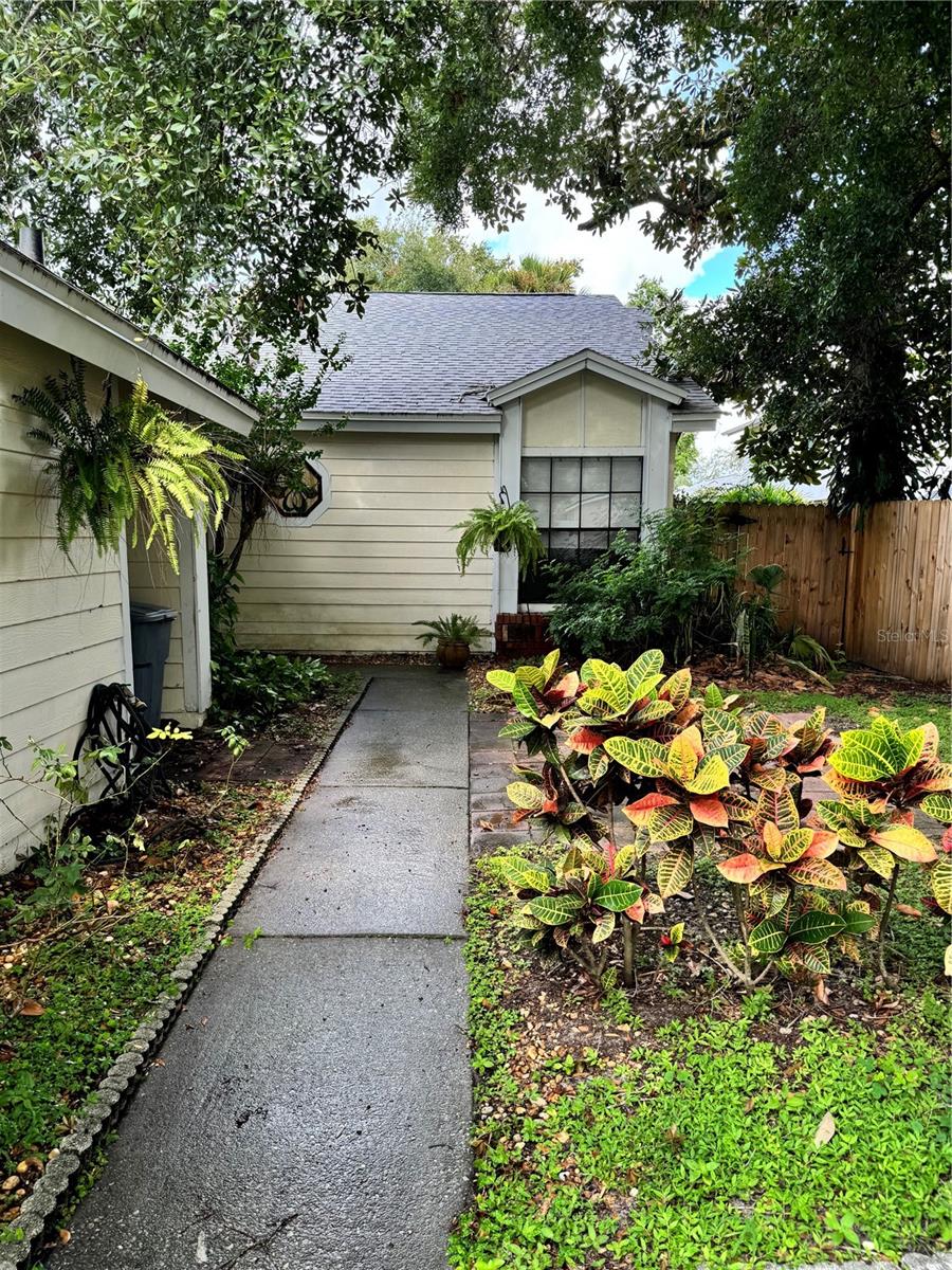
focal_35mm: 24
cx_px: 476
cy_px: 635
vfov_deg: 71.6
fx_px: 880
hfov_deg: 56.8
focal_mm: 6.76
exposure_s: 1/266
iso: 80
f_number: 1.78
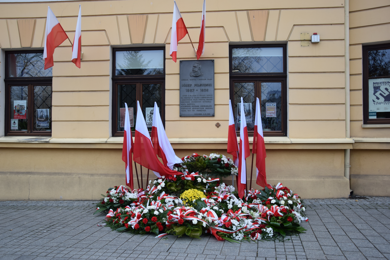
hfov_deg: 59.5
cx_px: 195
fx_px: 341
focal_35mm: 32
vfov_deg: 41.7
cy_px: 130
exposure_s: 1/125
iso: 400
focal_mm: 21
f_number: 5.6
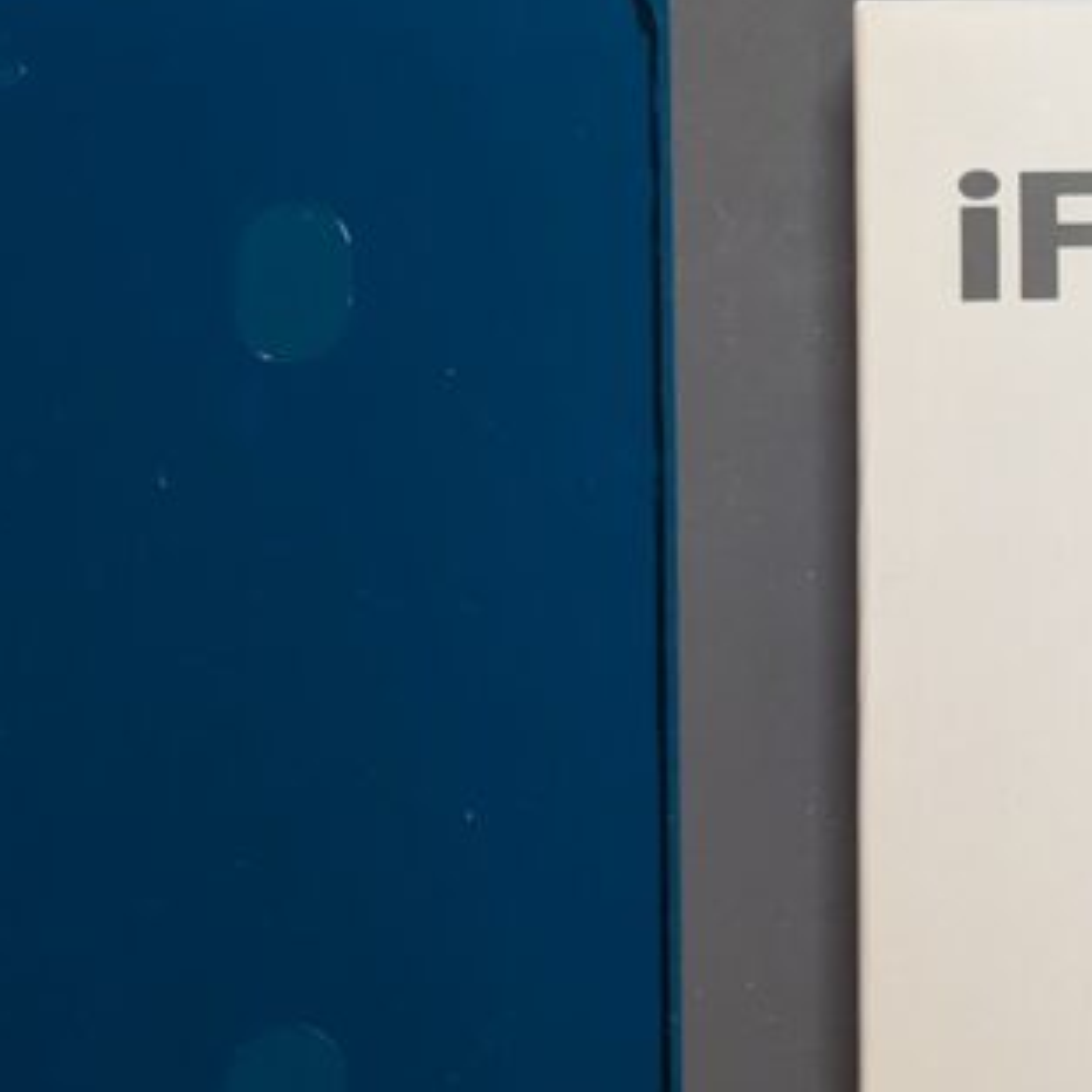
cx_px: 1387
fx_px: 4997
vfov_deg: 12.5
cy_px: 595
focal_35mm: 140
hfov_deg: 12.1
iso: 169
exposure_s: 1/45
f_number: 1.85
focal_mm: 6.81
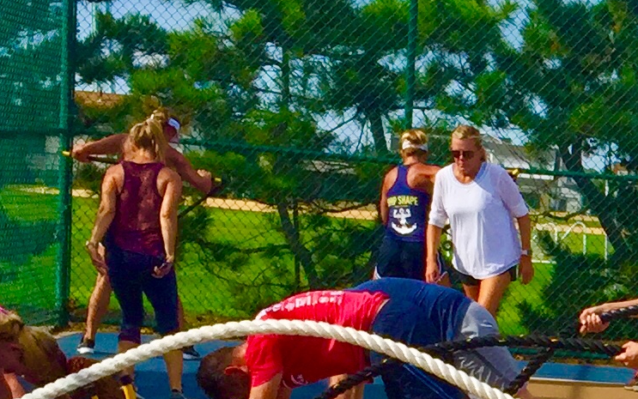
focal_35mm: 135
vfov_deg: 9.6
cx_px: 1076
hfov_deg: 14.1
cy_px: 506
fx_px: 2348
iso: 32
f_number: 2.2
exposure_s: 1/2639
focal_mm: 4.15
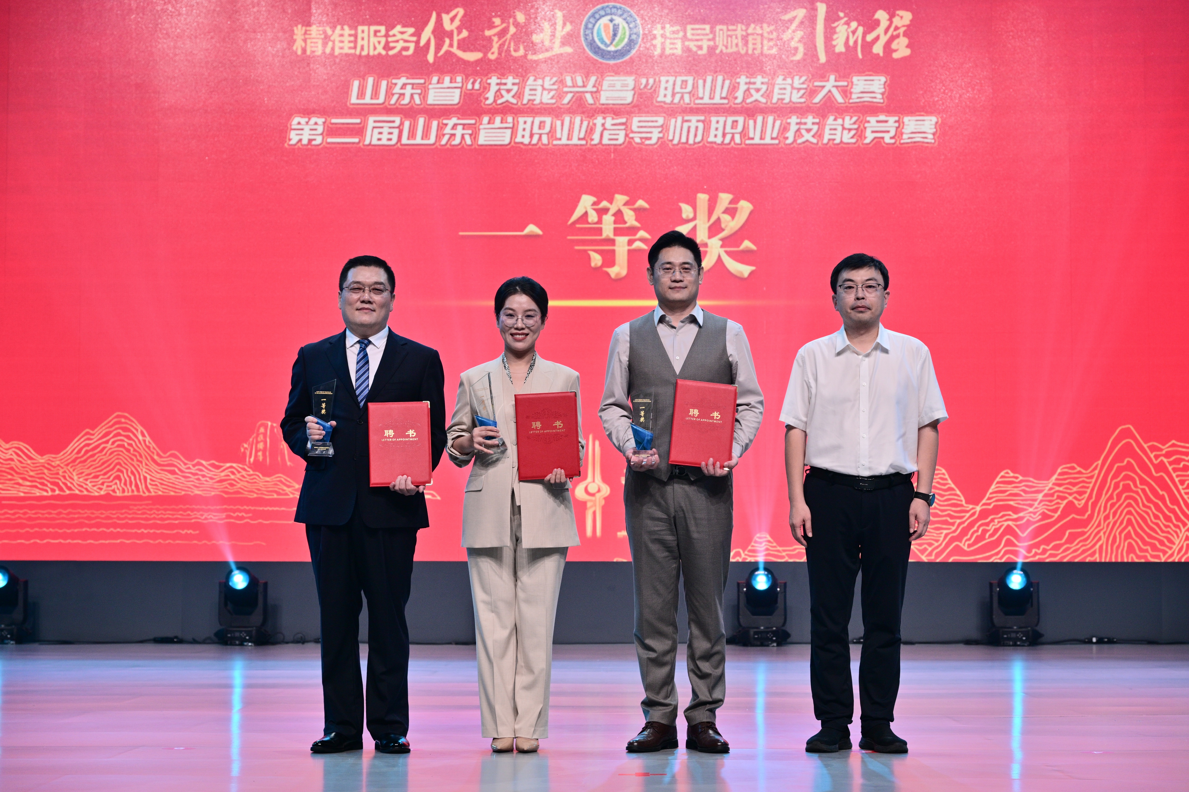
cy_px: 396
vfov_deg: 19.5
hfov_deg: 28.8
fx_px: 2312
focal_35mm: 70
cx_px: 594
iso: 200
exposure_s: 1/100
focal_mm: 70
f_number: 5.6
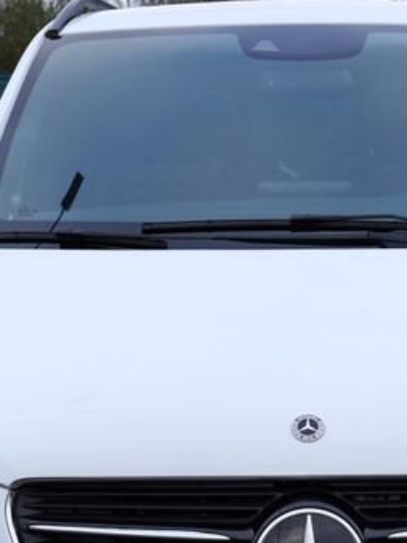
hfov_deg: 16.3
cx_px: 298
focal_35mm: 90
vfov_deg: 21.5
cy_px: 444
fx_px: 1412
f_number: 5
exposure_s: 1/125
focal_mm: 31
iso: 100
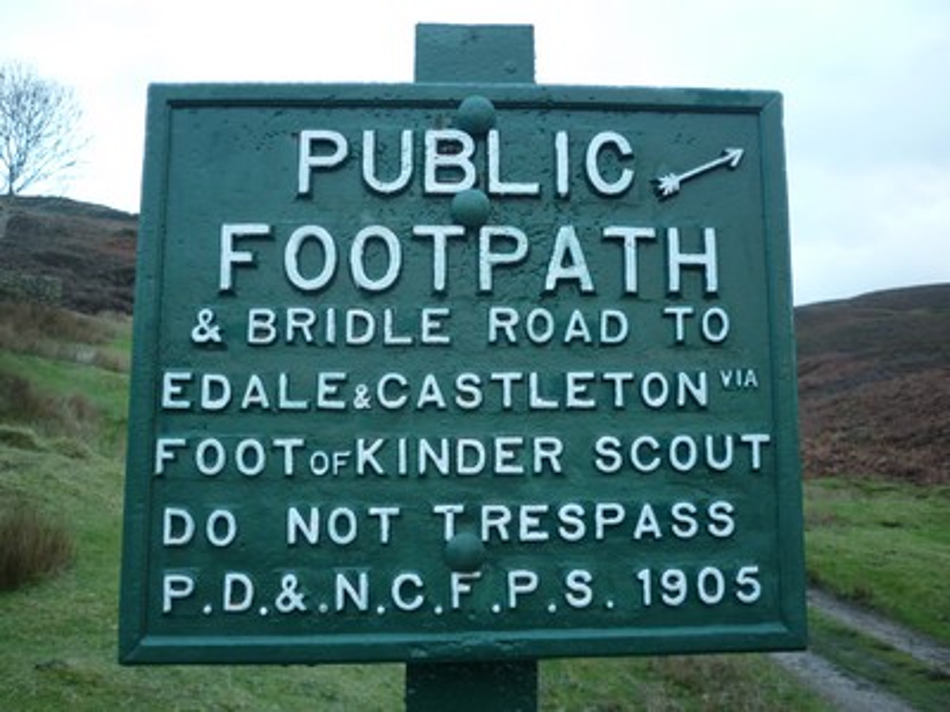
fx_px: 906
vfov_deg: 42.9
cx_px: 475
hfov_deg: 55.4
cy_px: 356
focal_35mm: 33
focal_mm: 5.5
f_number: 2.8
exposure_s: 1/40
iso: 80
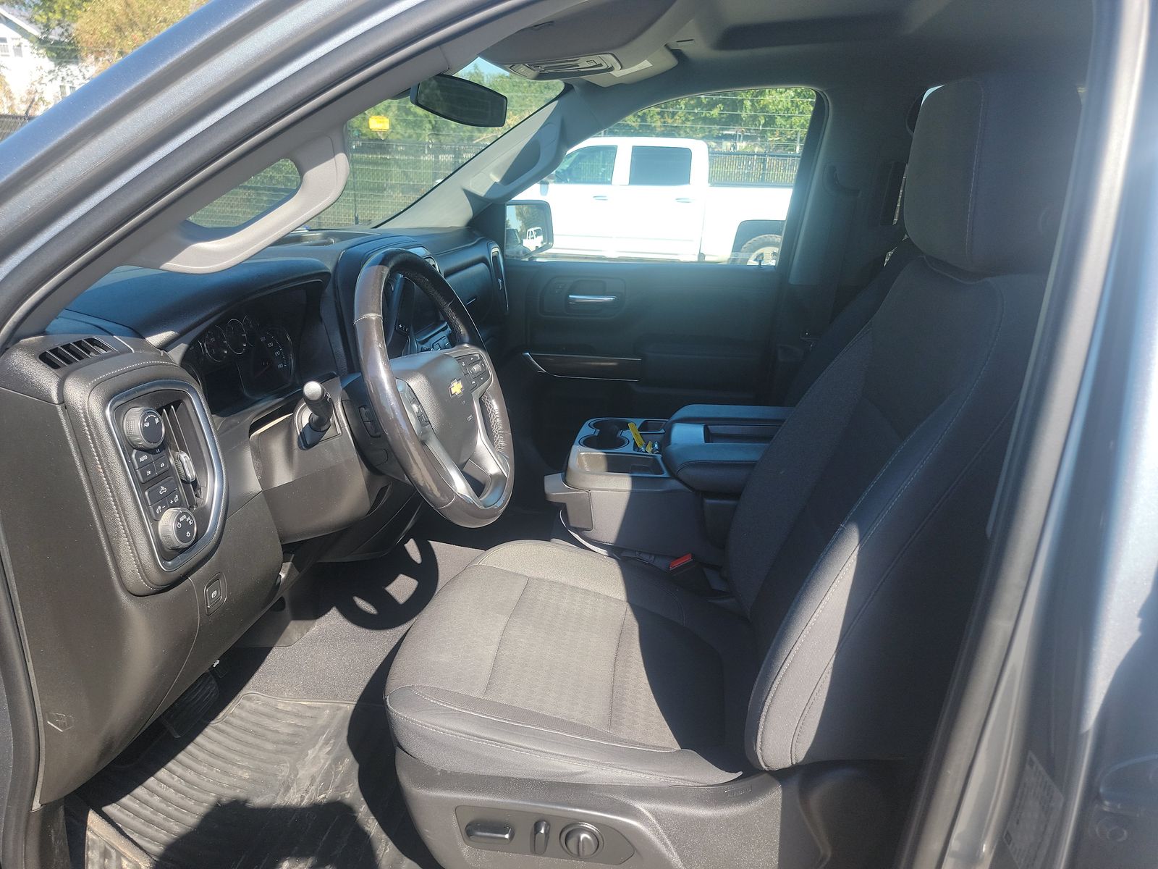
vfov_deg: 56.8
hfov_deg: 71.6
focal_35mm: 24
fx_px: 803
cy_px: 434
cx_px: 579
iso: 50
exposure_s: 1/216
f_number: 1.8
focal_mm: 6.7
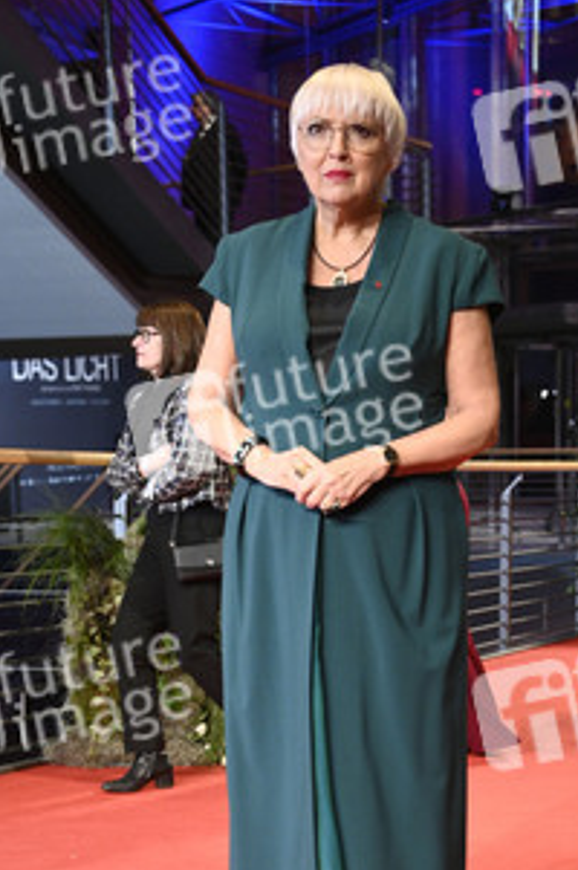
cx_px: 358
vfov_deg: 26.2
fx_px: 1859
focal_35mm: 77
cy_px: 558
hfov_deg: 17.7
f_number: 5
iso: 6400
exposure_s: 1/250
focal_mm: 58
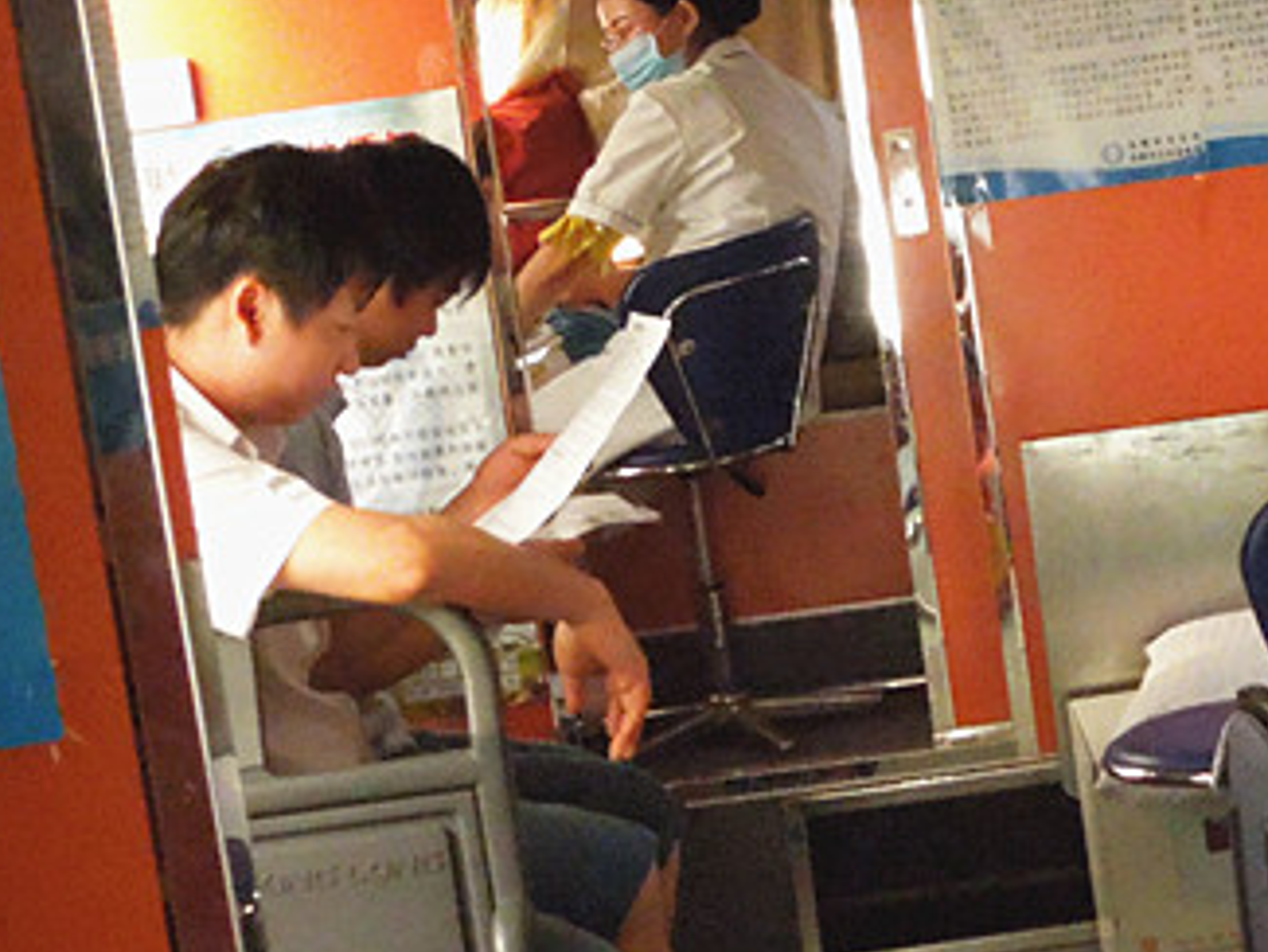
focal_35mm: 96
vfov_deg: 15.4
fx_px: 3518
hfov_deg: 20.4
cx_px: 757
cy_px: 449
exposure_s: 1/250
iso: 3200
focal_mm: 7
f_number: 3.8
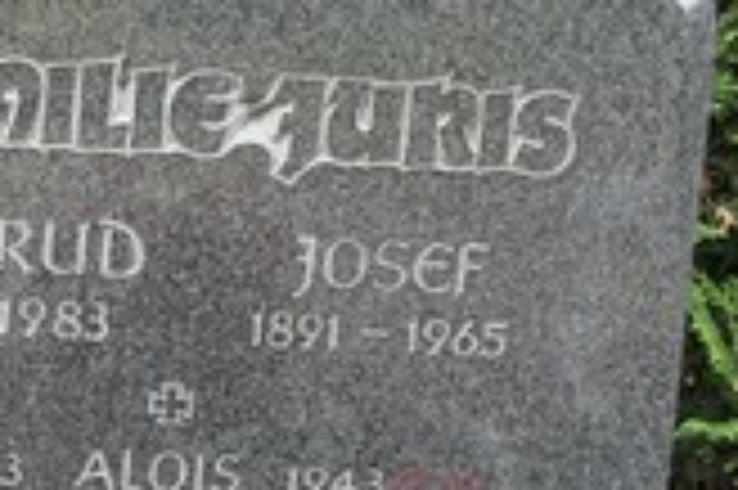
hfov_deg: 17.0
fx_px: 2417
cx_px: 22
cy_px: 256
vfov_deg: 11.6
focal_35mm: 118
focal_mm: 28
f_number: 4.5
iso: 800
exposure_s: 1/250
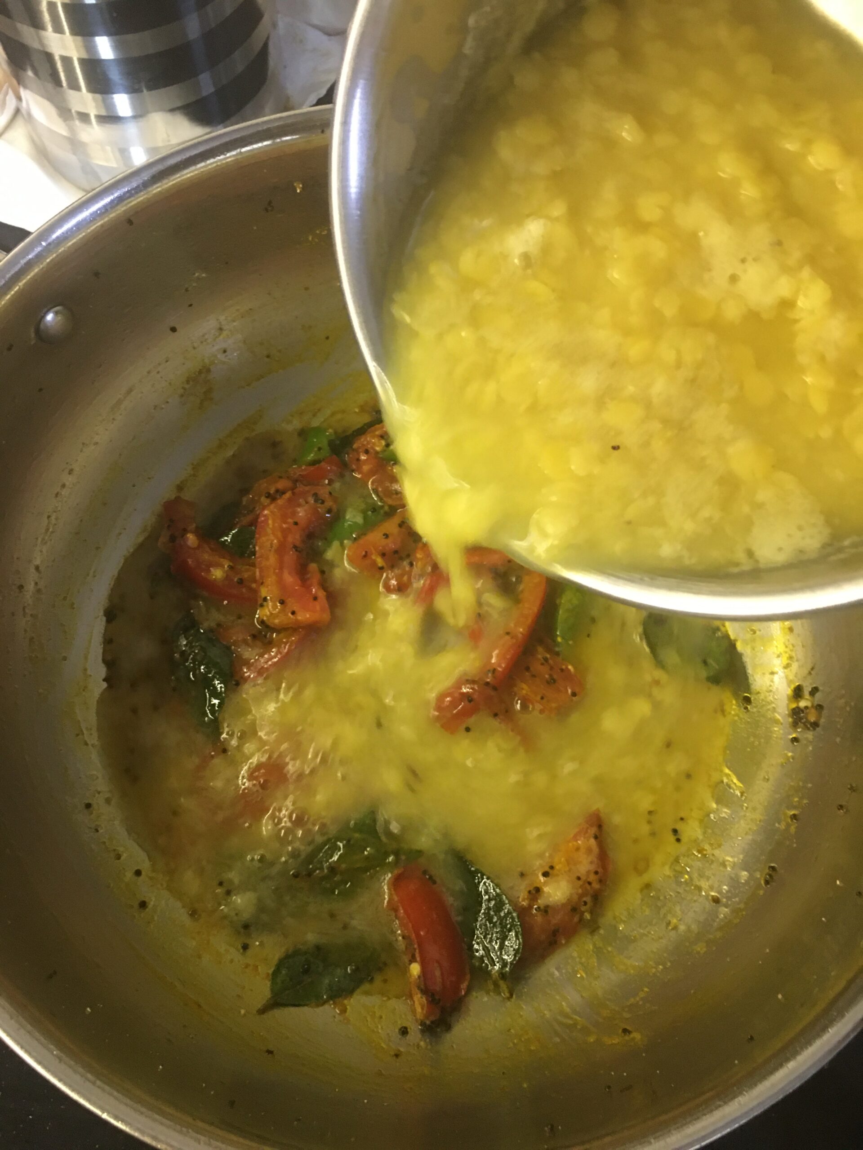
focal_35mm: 29
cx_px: 432
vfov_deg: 61.7
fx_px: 964
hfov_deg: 48.2
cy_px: 575
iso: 125
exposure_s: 1/8
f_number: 2.2
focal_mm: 4.15
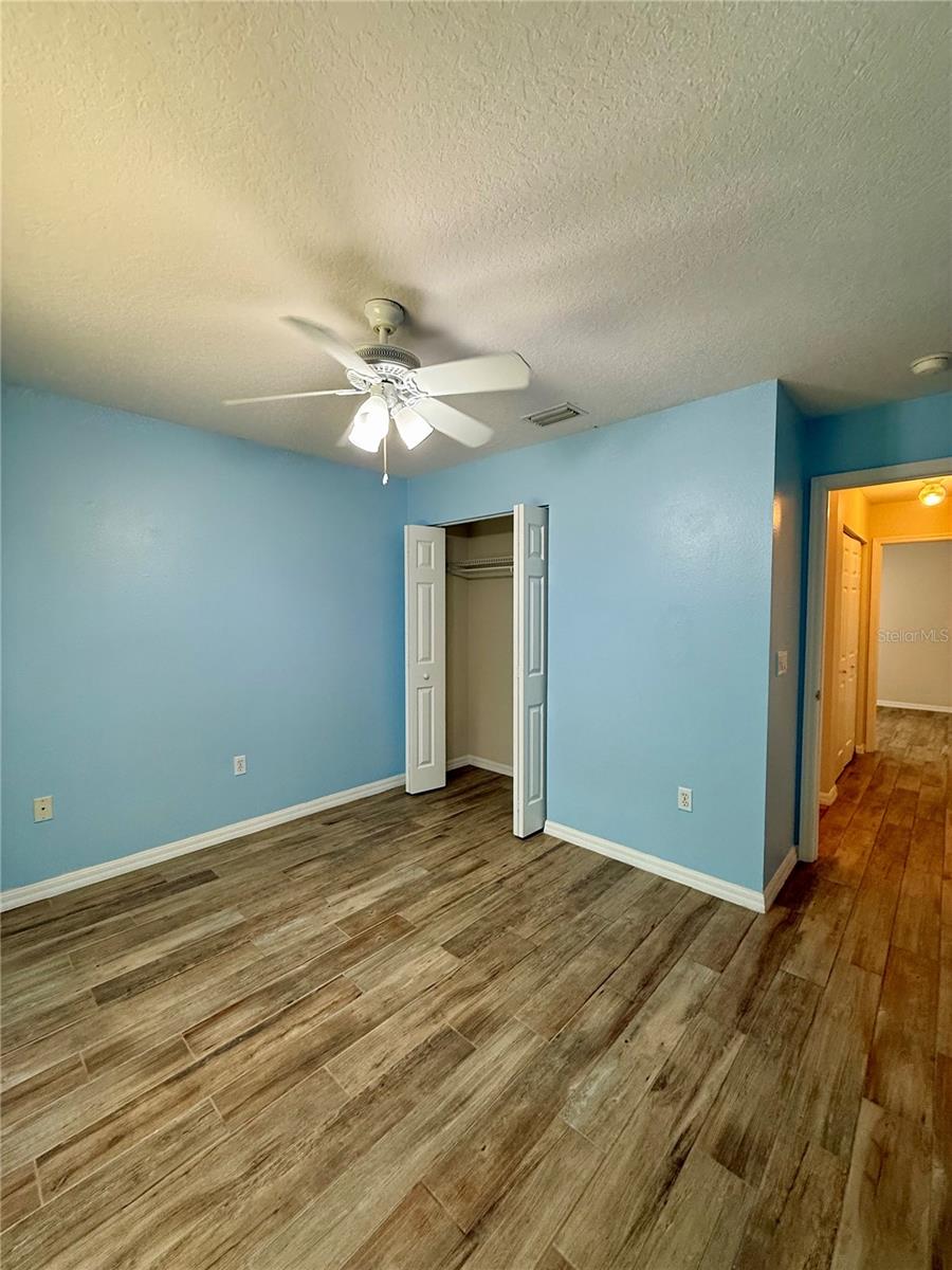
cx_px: 476
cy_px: 635
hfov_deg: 85.7
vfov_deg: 102.1
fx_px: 513
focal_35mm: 14
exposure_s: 1/120
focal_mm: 2.22
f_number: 2.2
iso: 250
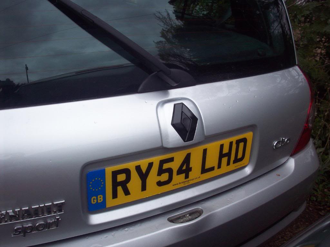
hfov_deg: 50.1
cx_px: 165
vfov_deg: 38.7
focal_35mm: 37
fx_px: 353
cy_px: 124
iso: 80
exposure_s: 1/573
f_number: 2.8
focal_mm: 6.2
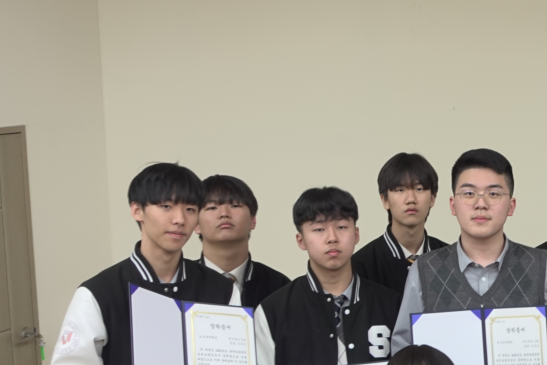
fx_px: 1489
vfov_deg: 13.9
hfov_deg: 19.7
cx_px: 643
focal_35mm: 98
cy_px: 313
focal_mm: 15.07
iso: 125
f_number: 2.8
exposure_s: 1/10
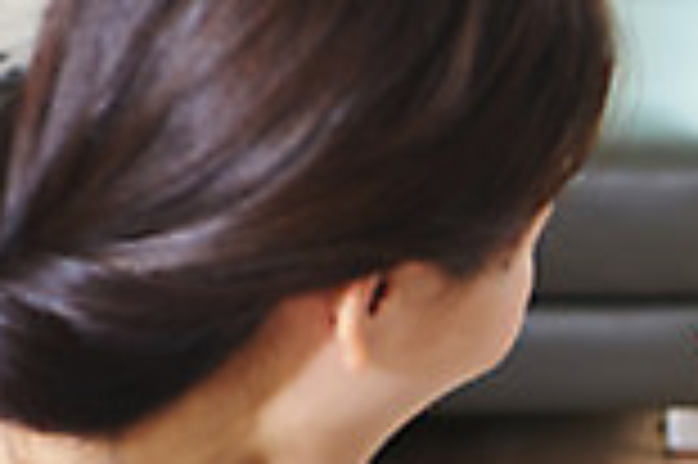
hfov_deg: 9.9
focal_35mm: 201
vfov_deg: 6.7
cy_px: 649
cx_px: 1052
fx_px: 3893
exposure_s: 1/125
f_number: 4.5
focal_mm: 52
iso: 250
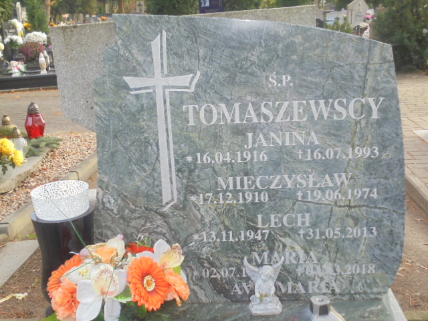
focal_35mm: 43
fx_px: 532
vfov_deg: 33.6
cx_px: 214
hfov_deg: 43.9
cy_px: 160
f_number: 4.5
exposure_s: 1/40
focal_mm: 7.8
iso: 100
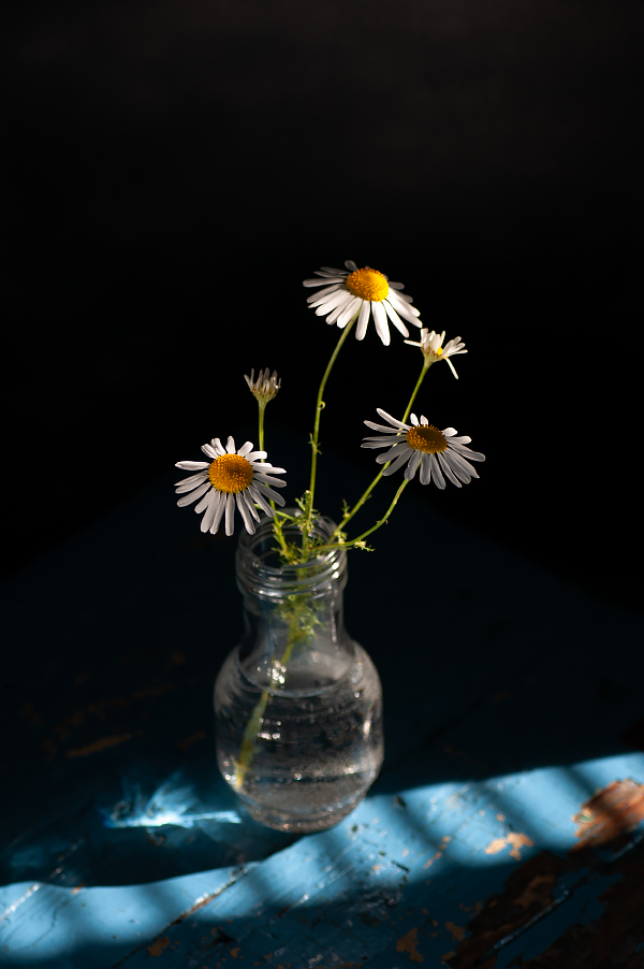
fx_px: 3628
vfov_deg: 15.2
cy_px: 484
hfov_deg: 10.1
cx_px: 322
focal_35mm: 135
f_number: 5
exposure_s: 1/250
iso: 100
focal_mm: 90
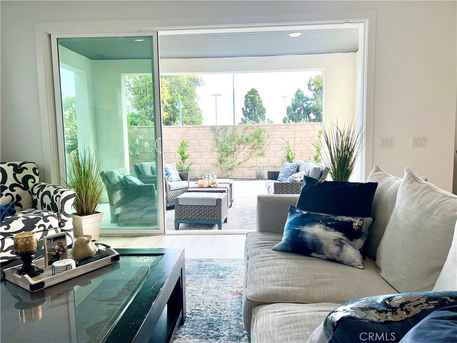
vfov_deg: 53.1
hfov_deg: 67.3
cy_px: 172
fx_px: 343
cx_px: 228
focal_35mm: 26
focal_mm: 5.7
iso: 50
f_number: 1.5
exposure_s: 1/374
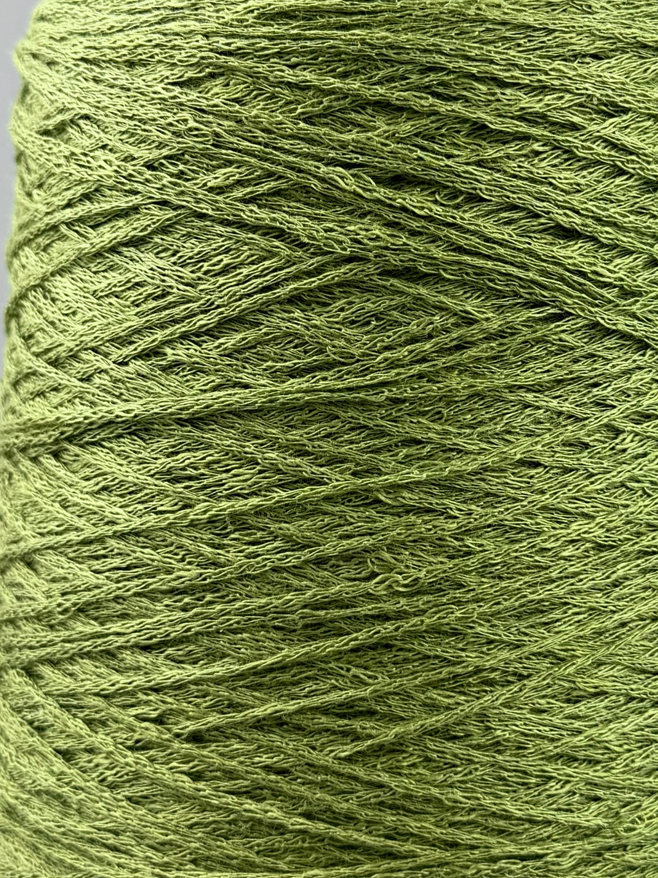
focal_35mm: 36
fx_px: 912
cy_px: 509
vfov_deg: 51.1
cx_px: 409
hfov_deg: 39.4
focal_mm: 6.76
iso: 80
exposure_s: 1/563
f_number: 1.78
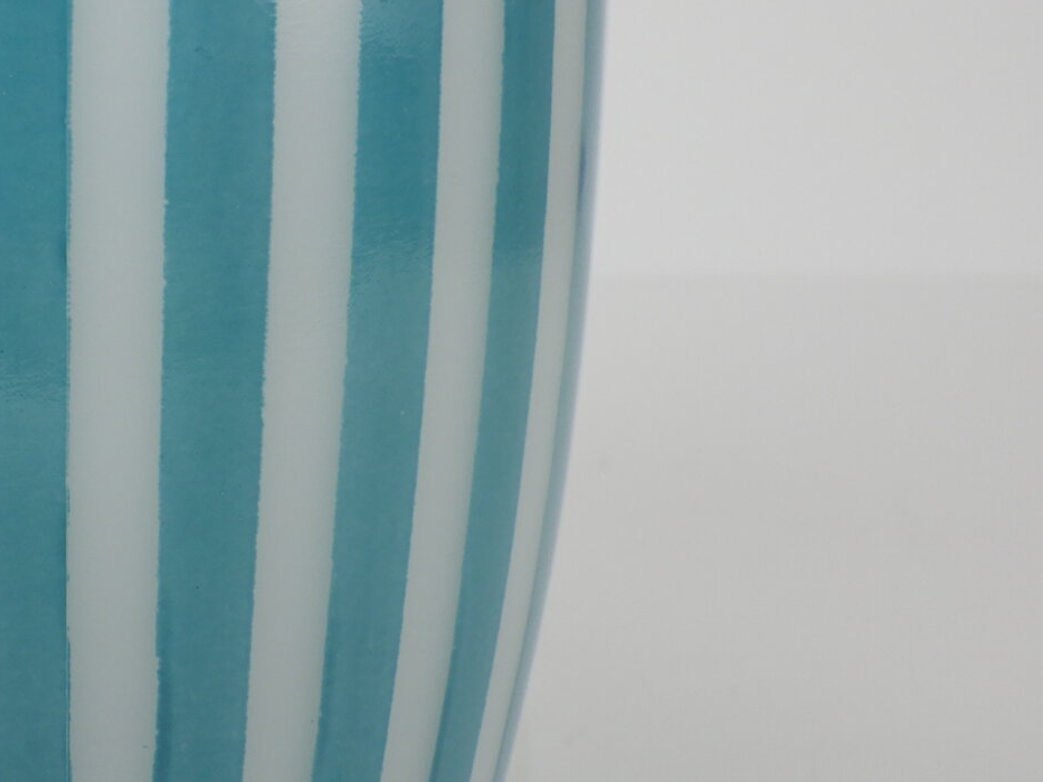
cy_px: 365
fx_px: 2108
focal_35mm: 70
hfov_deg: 26.7
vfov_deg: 21.0
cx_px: 78
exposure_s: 1/100
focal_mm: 6.1
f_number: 3.8
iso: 125
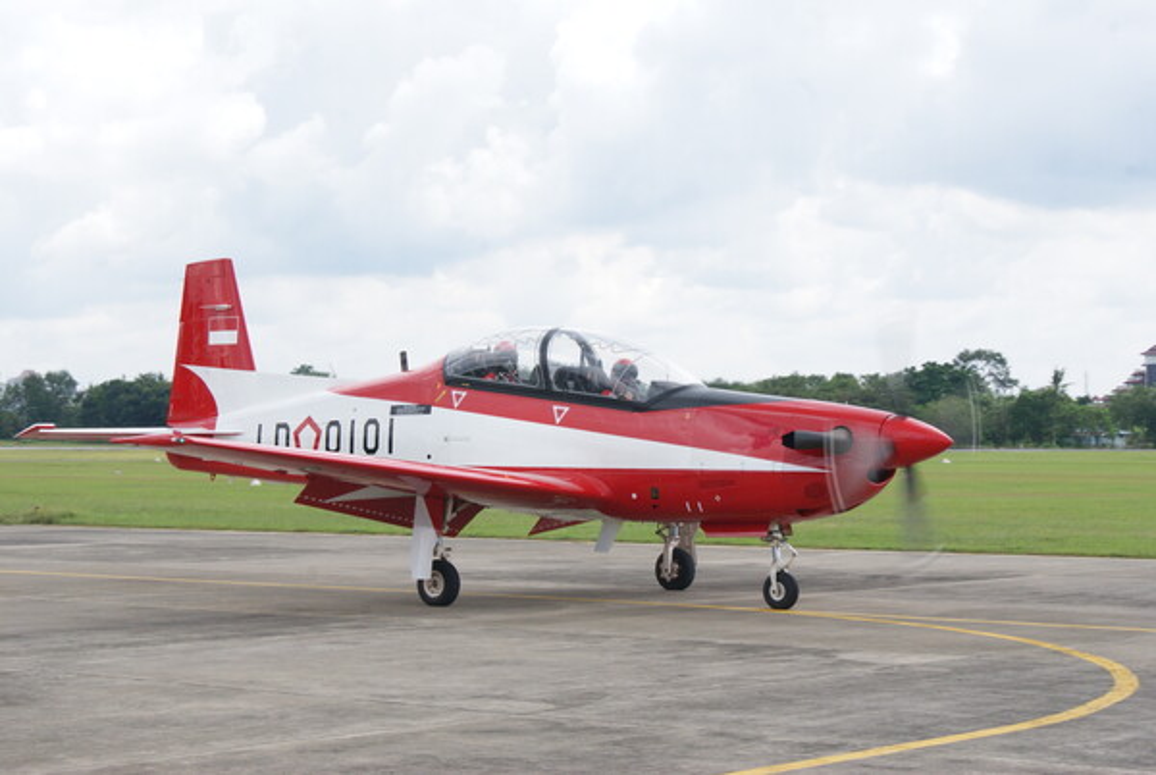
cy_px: 388
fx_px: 2653
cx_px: 578
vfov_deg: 16.6
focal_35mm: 82
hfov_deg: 24.6
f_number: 16
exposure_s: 1/160
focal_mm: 55
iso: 200
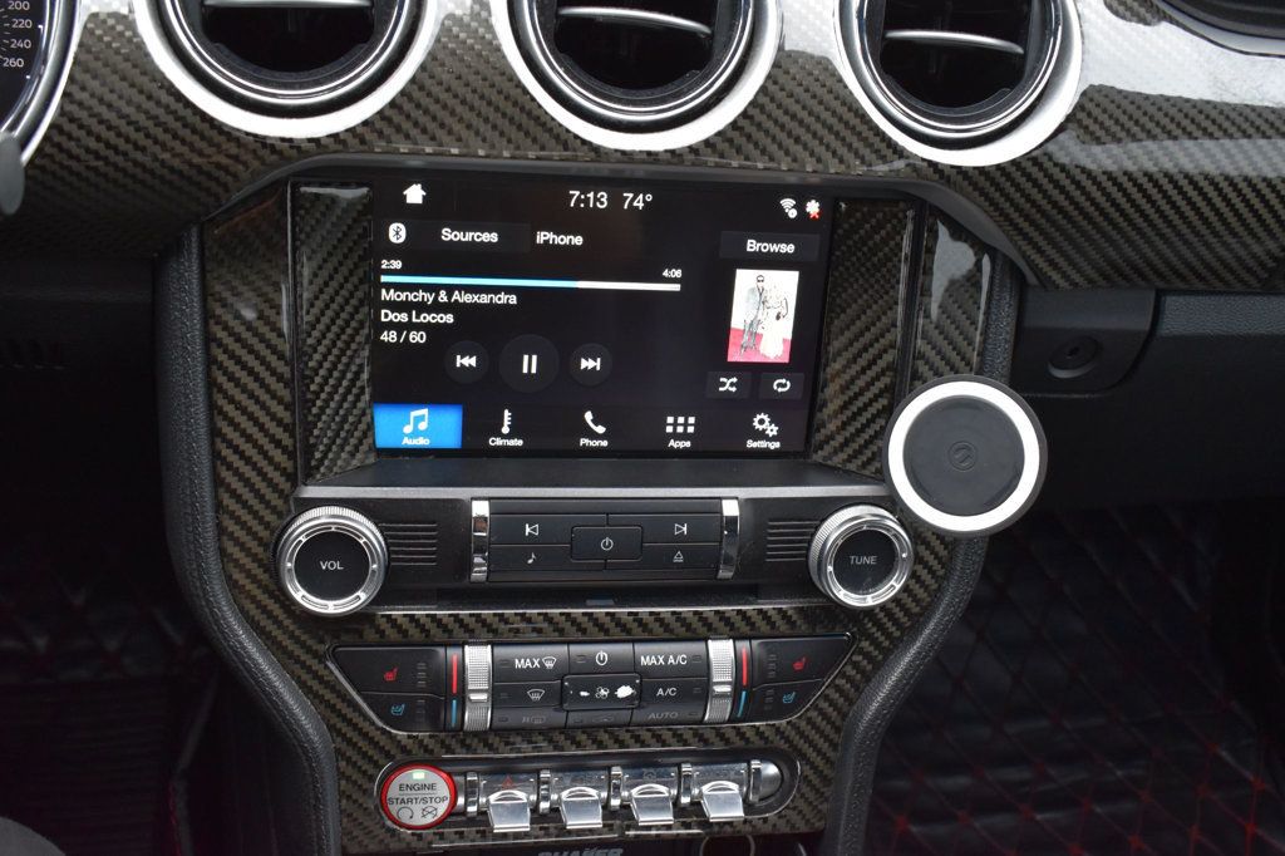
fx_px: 1392
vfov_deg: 34.2
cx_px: 642
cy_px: 428
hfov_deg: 49.6
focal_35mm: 39
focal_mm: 26
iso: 1250
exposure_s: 1/15
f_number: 6.3
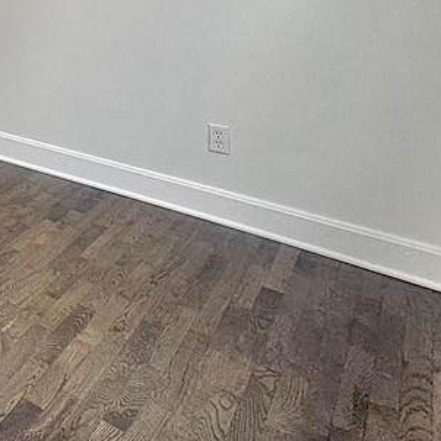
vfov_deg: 34.1
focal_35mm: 42
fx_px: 605
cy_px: -57
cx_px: -194
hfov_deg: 28.6
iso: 200
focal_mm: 2.22
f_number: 2.2
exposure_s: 1/120
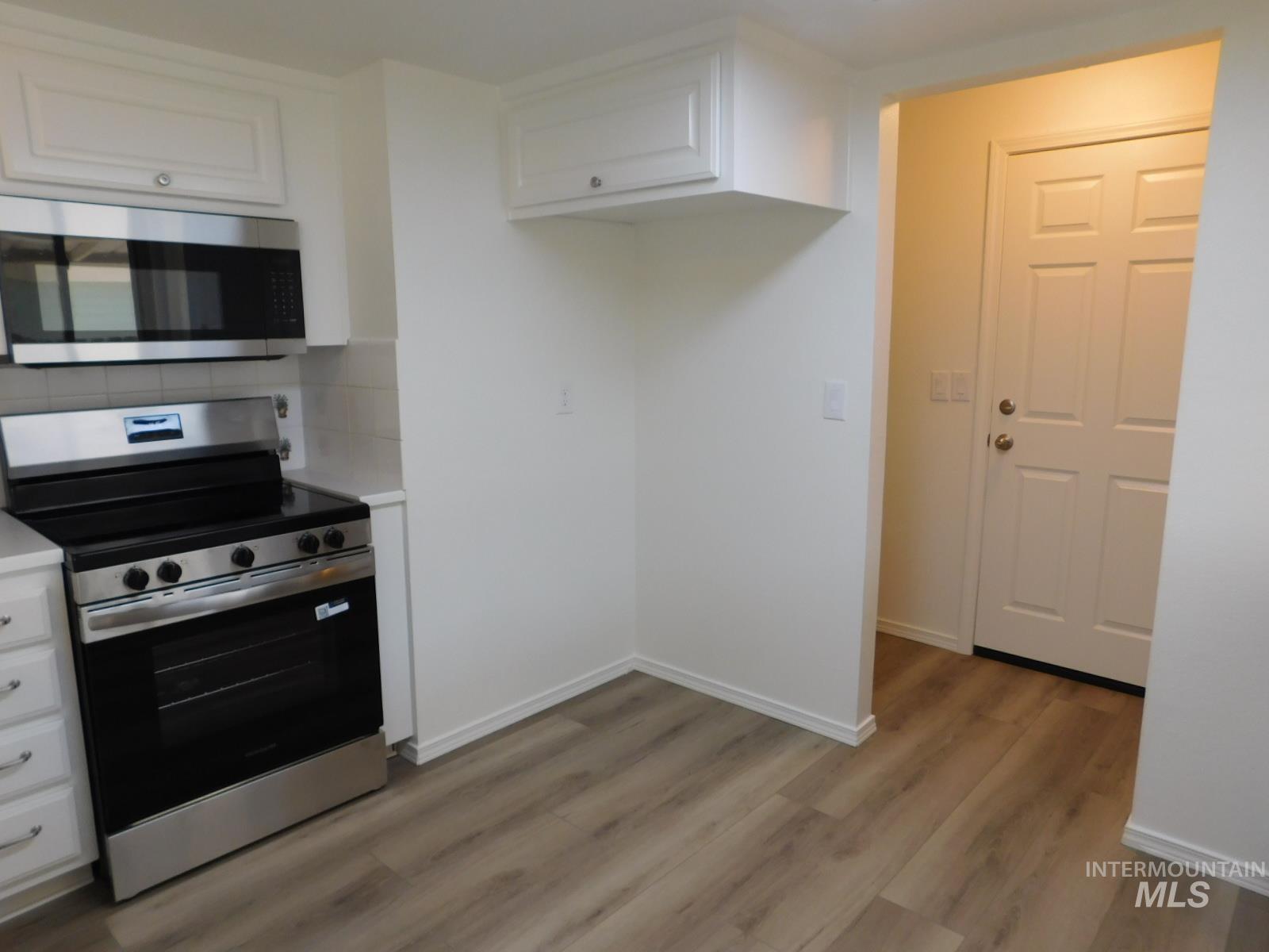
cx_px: 634
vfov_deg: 58.9
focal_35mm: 23
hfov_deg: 73.9
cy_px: 476
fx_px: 843
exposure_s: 1/60
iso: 125
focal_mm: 4
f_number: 3
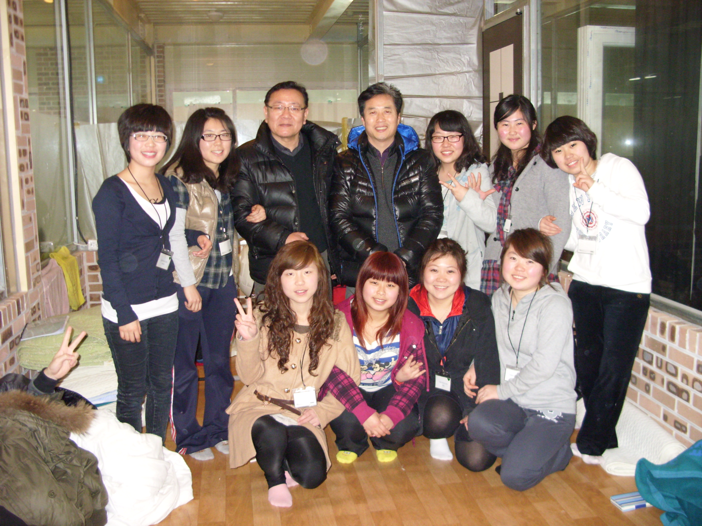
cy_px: 263
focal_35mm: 38
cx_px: 351
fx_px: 771
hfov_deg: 49.0
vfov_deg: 37.7
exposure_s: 1/30
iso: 400
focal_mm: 6.3
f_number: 2.8
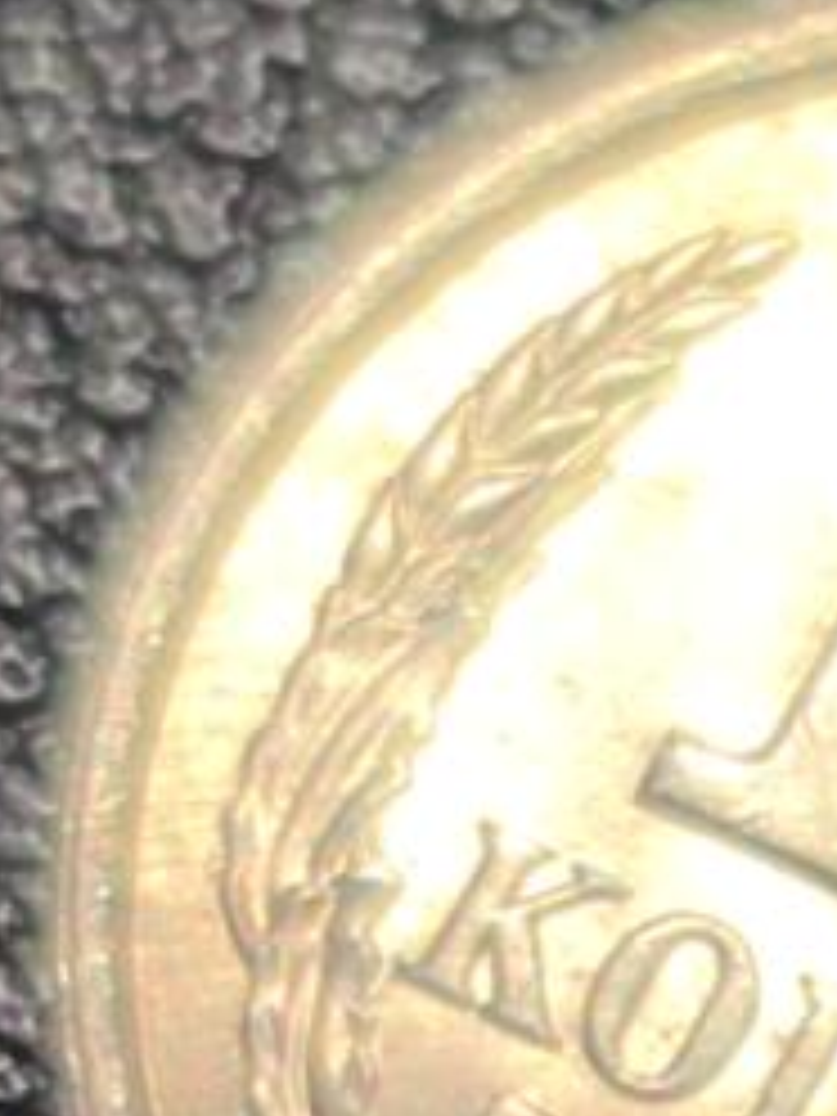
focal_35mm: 298
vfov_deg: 6.5
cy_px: 1935
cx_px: 1764
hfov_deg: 4.9
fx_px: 9607
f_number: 1.4
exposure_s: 1/417
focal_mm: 5.75
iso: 50
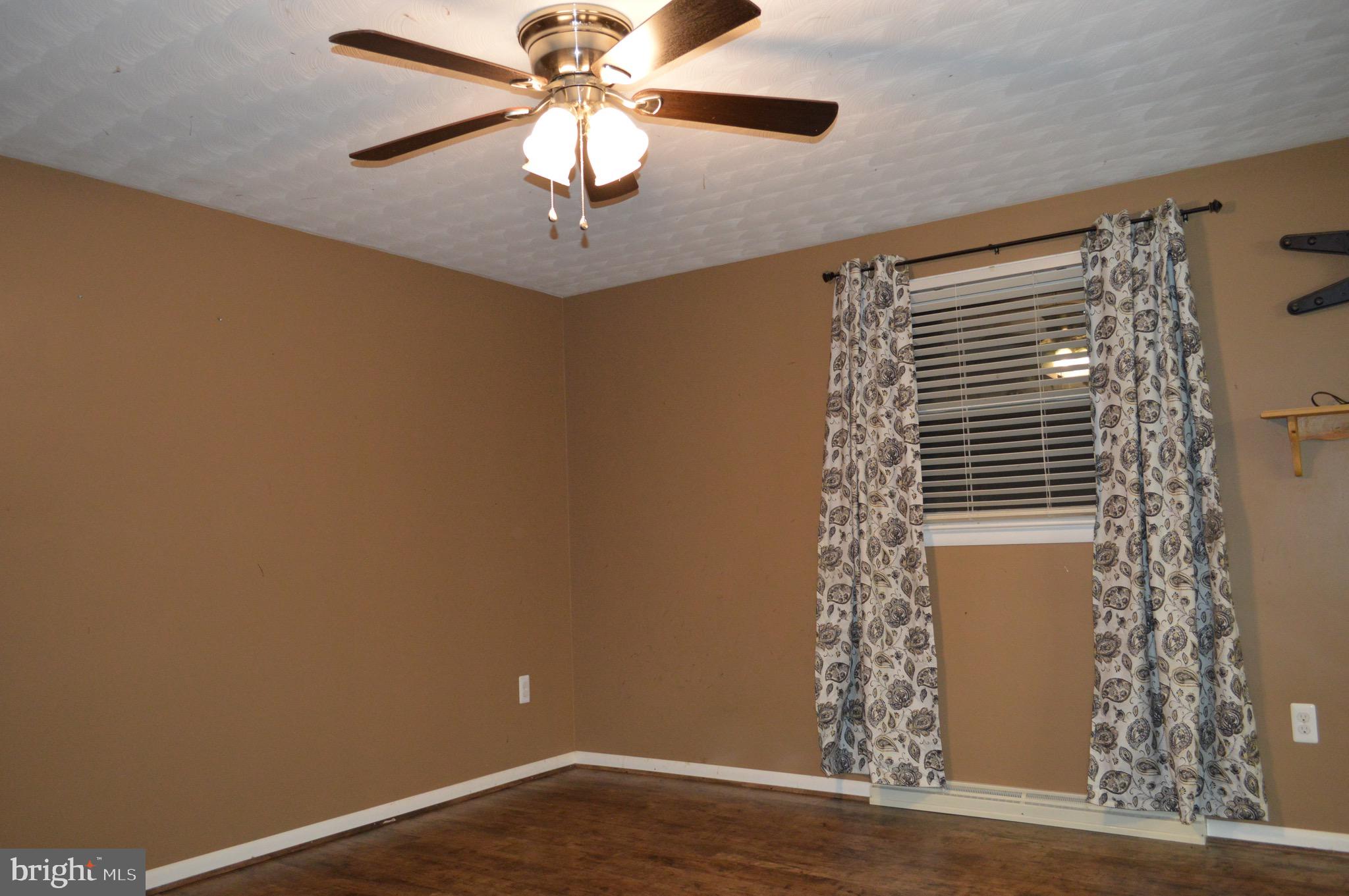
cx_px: 674
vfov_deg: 47.8
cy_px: 448
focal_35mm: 27
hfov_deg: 67.4
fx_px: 1011
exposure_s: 1/60
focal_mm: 18
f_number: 3.5
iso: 1400
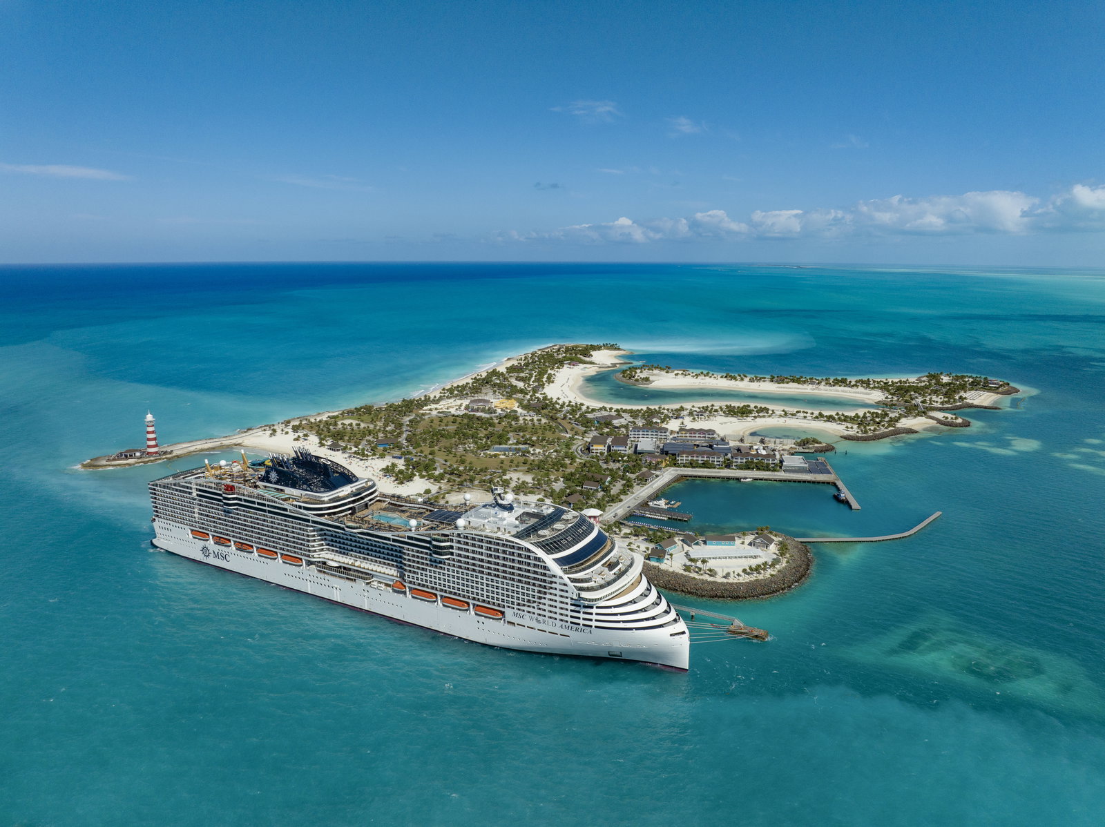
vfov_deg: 56.8
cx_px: 552
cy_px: 414
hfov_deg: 71.6
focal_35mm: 24
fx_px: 766
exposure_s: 1/1600
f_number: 5.6
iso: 100
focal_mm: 12.29
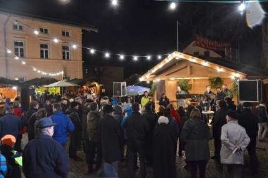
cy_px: 89
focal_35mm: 33
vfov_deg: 39.8
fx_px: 245
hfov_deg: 57.3
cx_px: 134
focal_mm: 22
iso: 1800
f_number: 3.8
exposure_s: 1/30
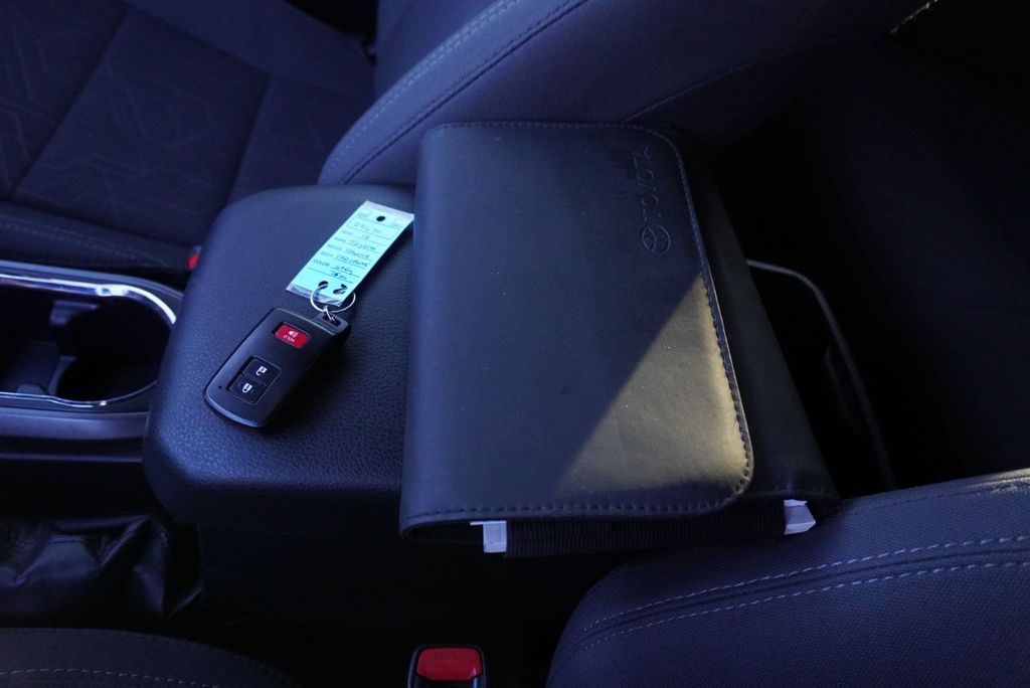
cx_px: 515
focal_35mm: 24
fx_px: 687
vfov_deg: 53.2
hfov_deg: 73.7
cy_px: 344
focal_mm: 16
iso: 4000
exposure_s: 1/320
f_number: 4
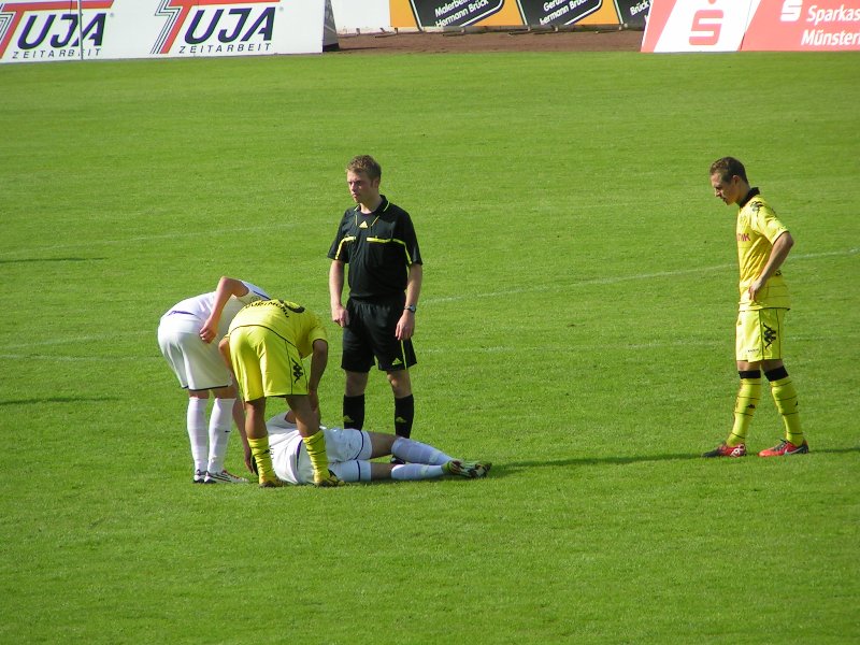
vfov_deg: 3.9
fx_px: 9441
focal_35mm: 380
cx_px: 430
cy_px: 322
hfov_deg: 5.2
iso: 50
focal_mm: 58
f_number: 3.5
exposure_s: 1/640
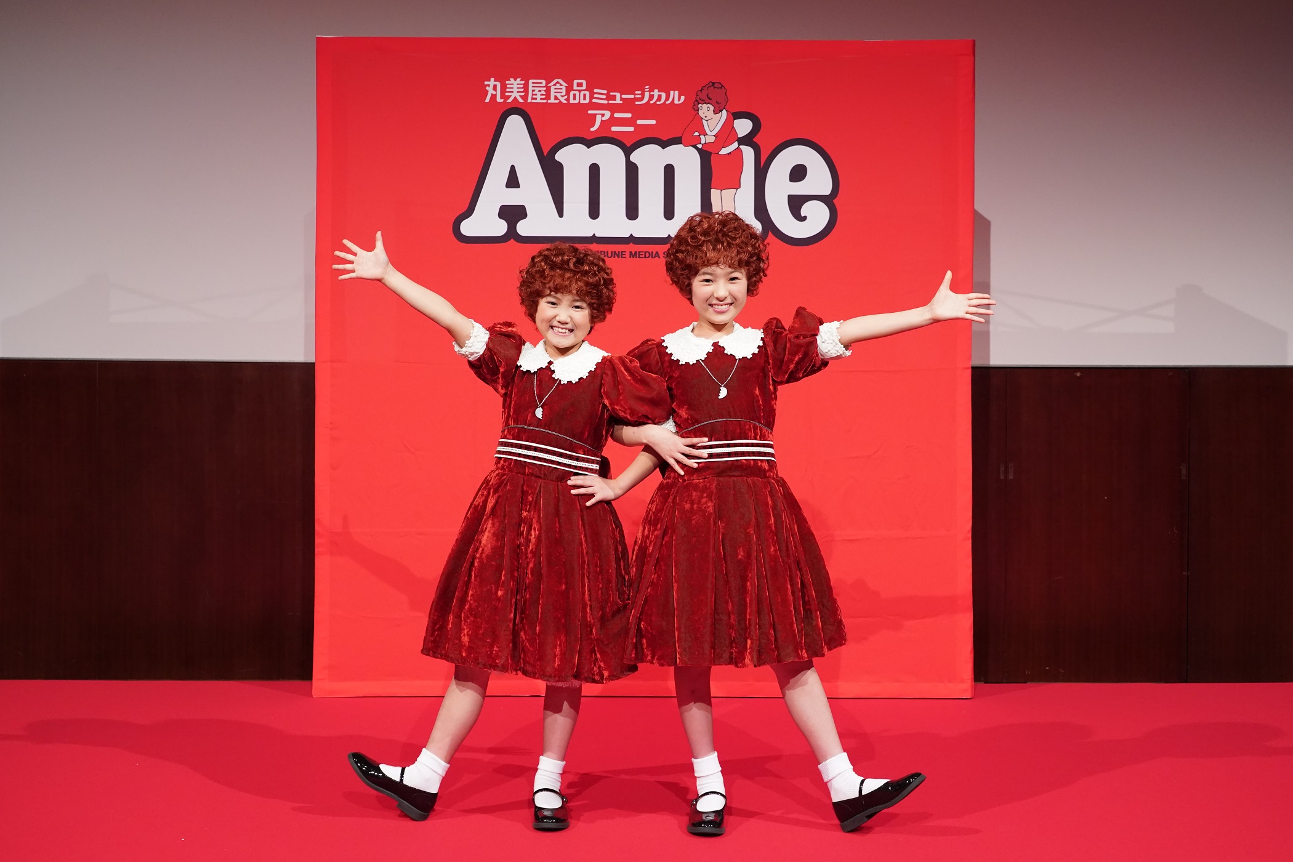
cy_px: 431
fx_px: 1508
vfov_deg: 31.9
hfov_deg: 46.4
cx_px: 646
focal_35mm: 42
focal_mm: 42
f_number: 5.6
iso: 4000
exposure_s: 1/160
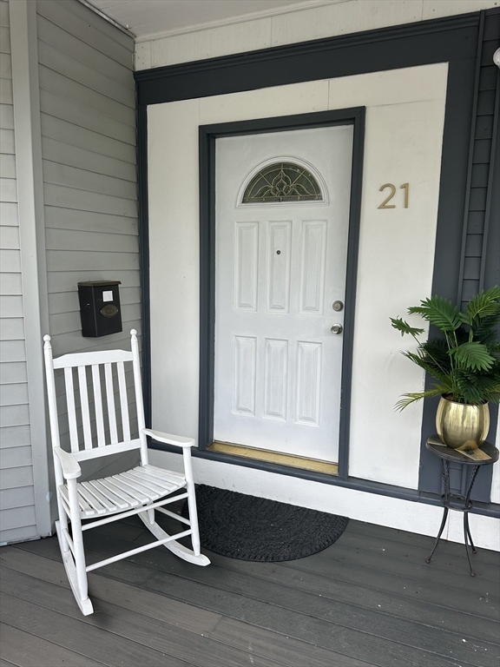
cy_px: 334
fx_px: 462
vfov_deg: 71.6
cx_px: 250
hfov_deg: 56.8
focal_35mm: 24
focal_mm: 6.86
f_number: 1.78
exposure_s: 1/903
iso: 80
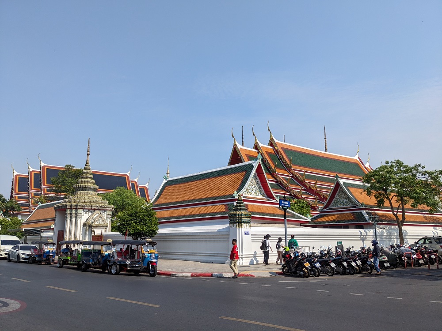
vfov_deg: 51.4
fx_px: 345
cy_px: 166
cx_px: 221
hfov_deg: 65.3
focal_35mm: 27
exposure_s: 1/5848
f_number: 1.73
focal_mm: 4.38
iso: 53
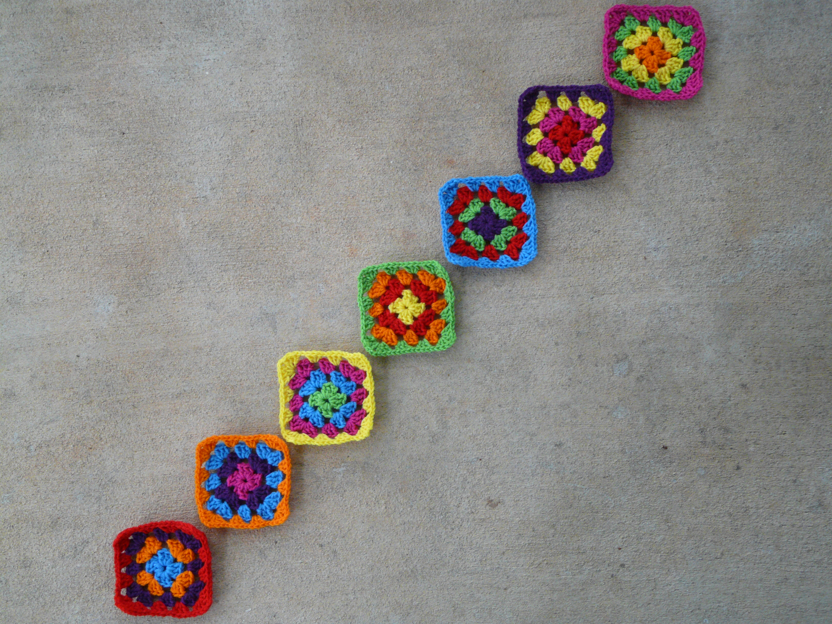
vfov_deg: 32.2
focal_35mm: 45
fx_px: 1082
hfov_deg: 42.1
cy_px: 312
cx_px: 416
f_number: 3.2
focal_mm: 7.4
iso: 200
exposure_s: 1/25
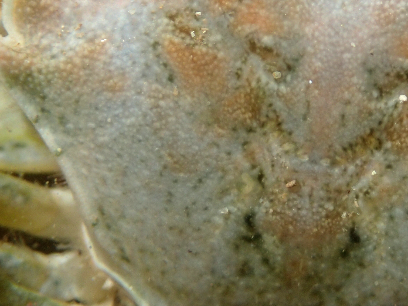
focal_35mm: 97
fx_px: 1143
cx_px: 355
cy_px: 12
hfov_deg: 19.9
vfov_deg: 15.0
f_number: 4.5
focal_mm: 8.99
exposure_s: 1/400
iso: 100
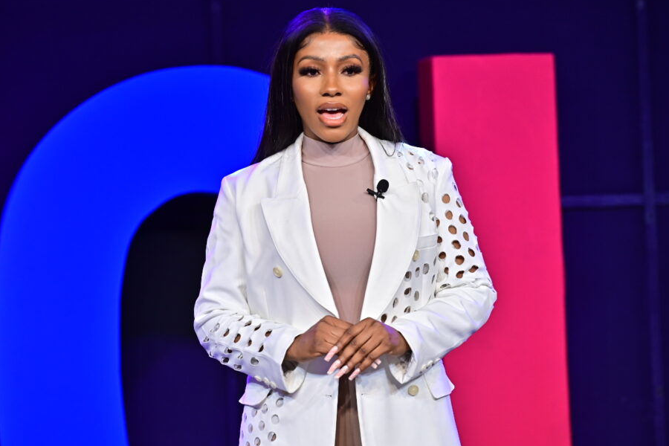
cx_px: 323
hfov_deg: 11.8
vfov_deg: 7.9
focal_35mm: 174
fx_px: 3233
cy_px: 188
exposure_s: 1/400
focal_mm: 135
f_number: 4
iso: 500
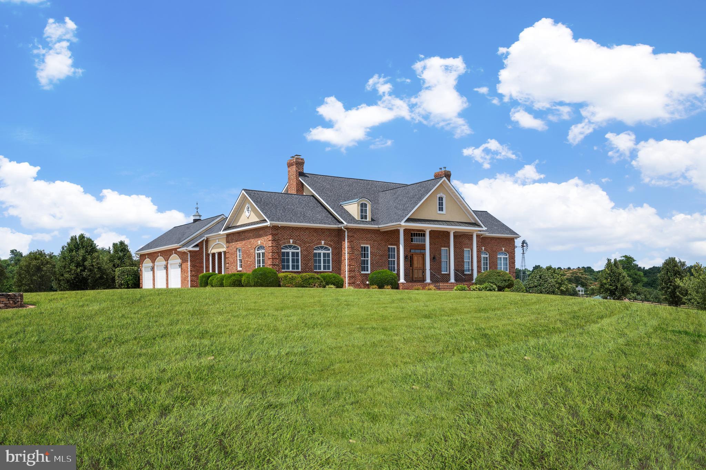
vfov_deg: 43.5
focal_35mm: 30
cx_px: 353
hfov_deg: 62.0
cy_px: 235
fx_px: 588
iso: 100
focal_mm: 30
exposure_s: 1/400
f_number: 9
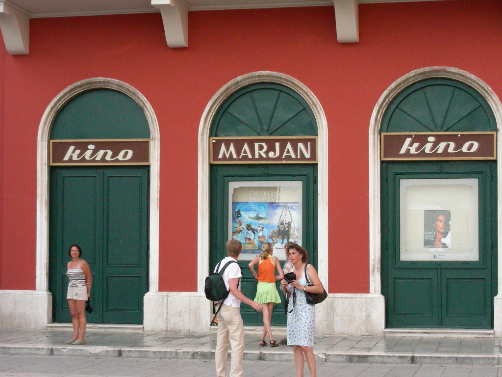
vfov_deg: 18.7
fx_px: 1146
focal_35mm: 79
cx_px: 251
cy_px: 188
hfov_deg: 24.7
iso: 400
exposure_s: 1/562
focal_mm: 13.2
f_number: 4
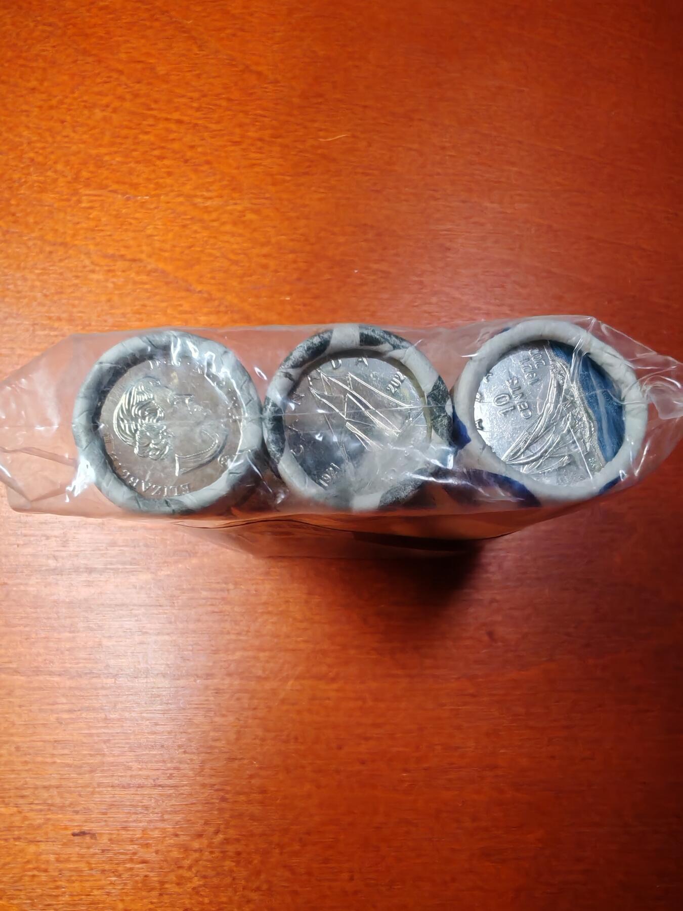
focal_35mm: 26
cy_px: 456
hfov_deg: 53.1
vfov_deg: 67.3
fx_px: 684
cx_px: 342
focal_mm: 1.96
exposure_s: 1/50
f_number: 2.2
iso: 125
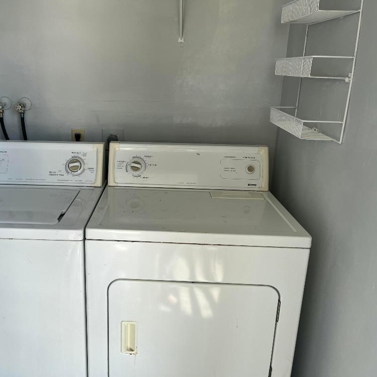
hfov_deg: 51.8
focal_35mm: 31
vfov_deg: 52.5
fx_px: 382
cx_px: 136
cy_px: 189
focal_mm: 5.1
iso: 50
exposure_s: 1/121
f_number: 1.6
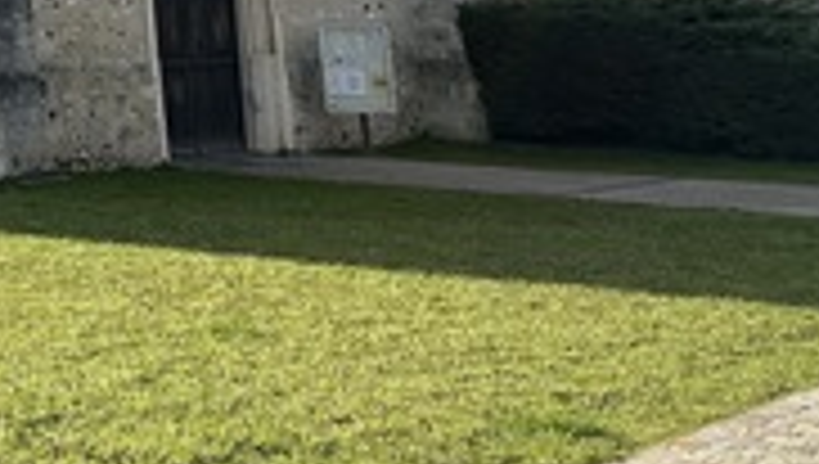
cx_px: -495
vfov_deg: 12.6
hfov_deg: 20.3
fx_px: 1870
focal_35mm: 86
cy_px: -423
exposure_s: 1/4545
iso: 80
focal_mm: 6.86
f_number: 1.78
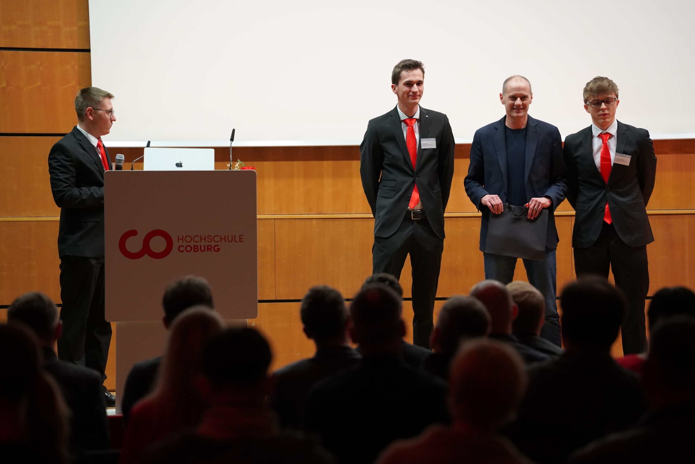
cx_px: 348
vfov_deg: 7.9
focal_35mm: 173
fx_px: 3340
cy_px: 232
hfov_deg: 11.9
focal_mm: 173
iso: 4000
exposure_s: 1/200
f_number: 4
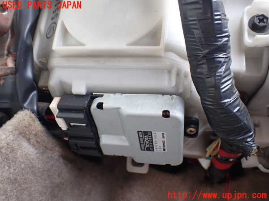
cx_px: 134
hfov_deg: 60.0
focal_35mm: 30
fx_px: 233
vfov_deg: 46.8
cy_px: 100
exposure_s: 1/125
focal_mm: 5.4
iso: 320
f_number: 2.3
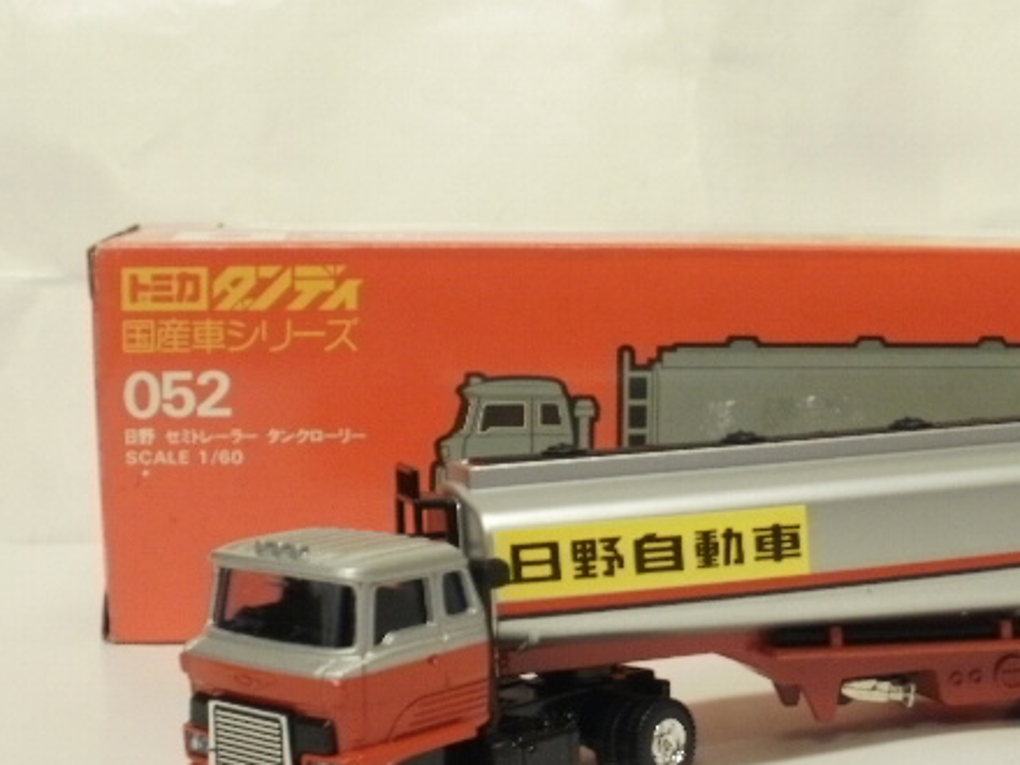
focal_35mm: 64
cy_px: 494
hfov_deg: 29.9
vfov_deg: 22.9
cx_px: 733
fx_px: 1886
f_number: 4
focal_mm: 7.7
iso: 125
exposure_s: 1/8
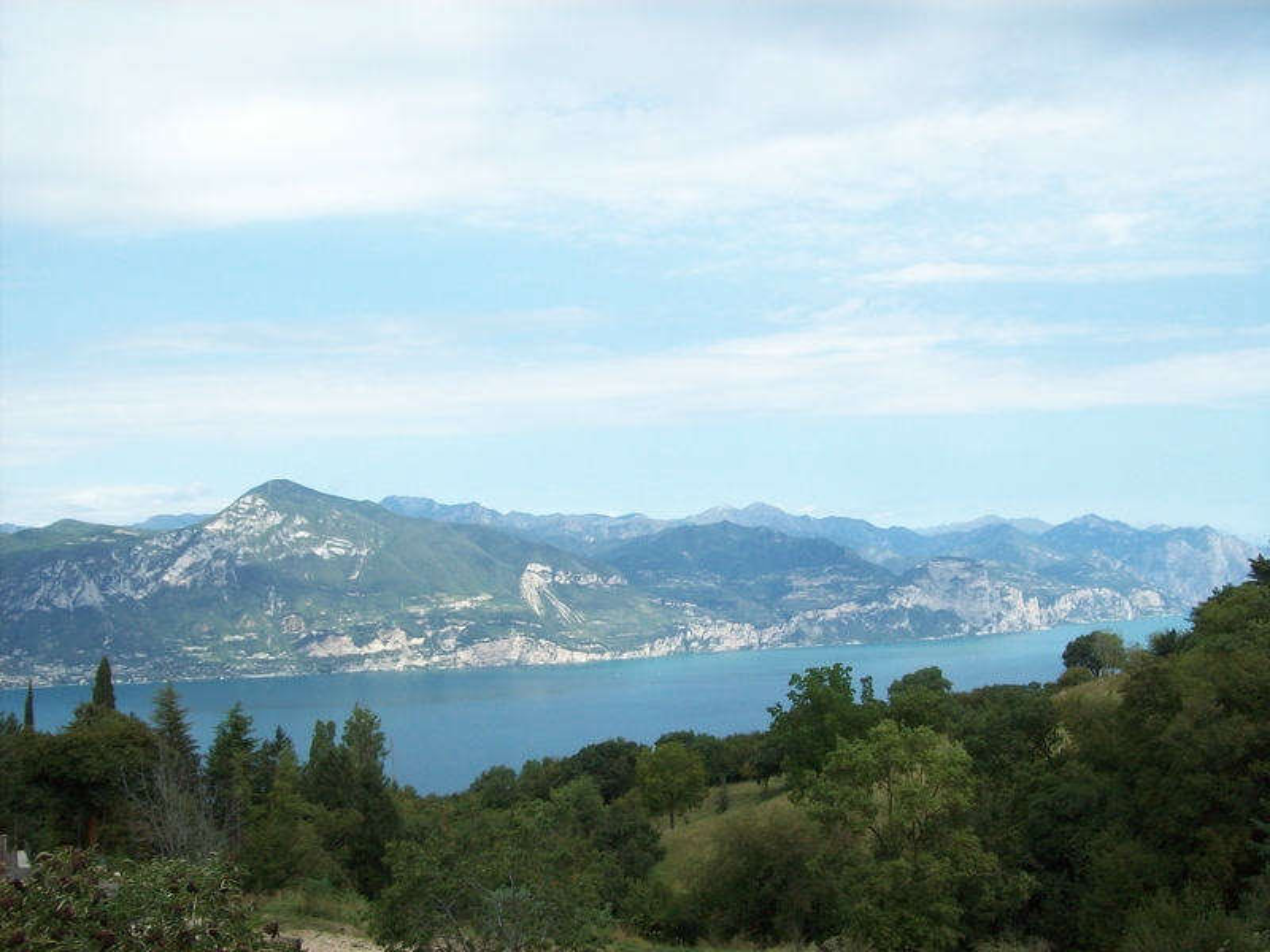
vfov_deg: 39.7
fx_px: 1321
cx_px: 635
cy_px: 476
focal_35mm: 36
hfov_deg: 51.4
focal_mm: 6
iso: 80
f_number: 4.8
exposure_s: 1/318
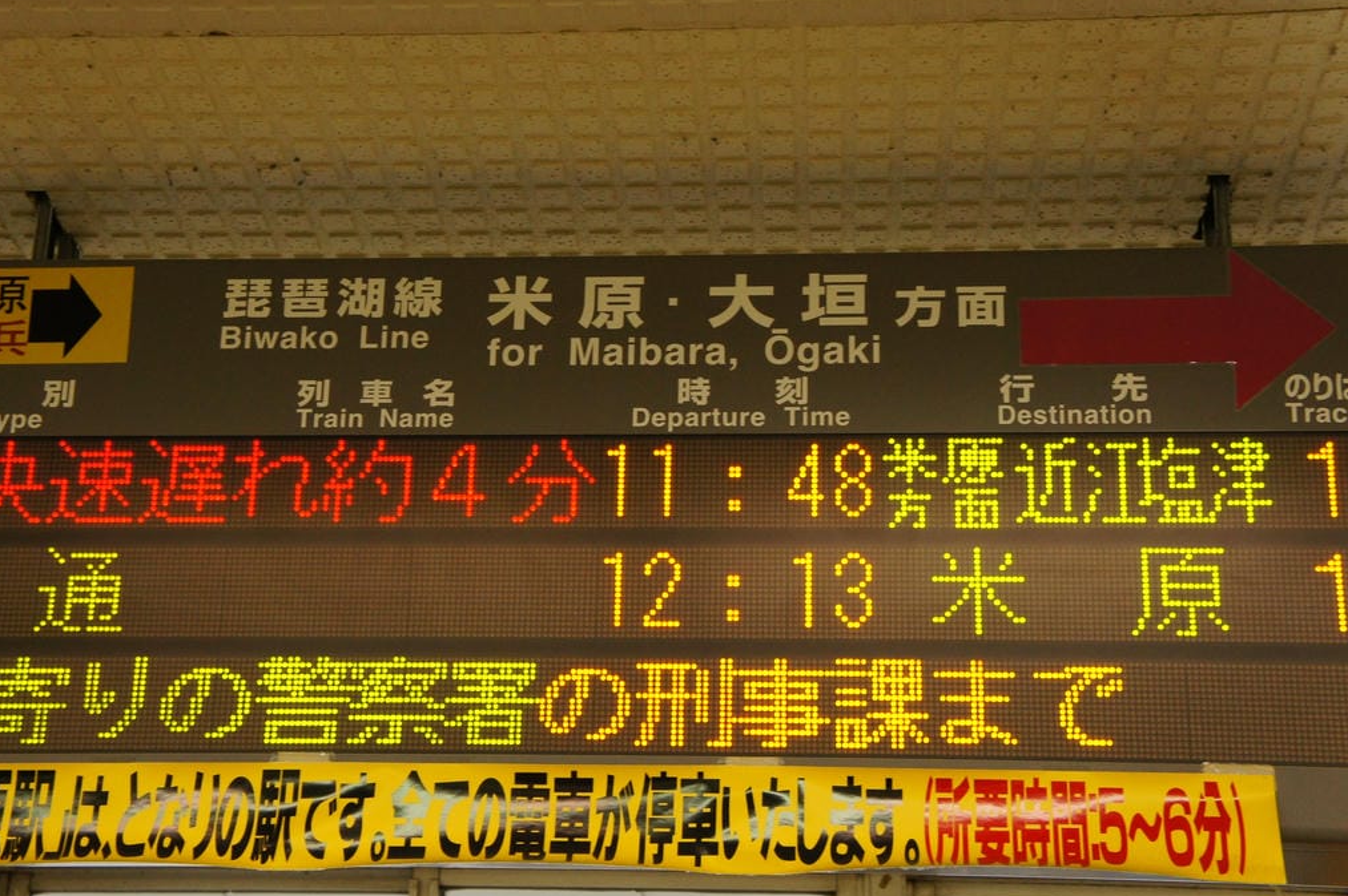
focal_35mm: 64
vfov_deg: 21.2
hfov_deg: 31.4
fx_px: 2395
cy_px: 455
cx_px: 615
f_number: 6.3
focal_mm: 36
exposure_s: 1/60
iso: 1000
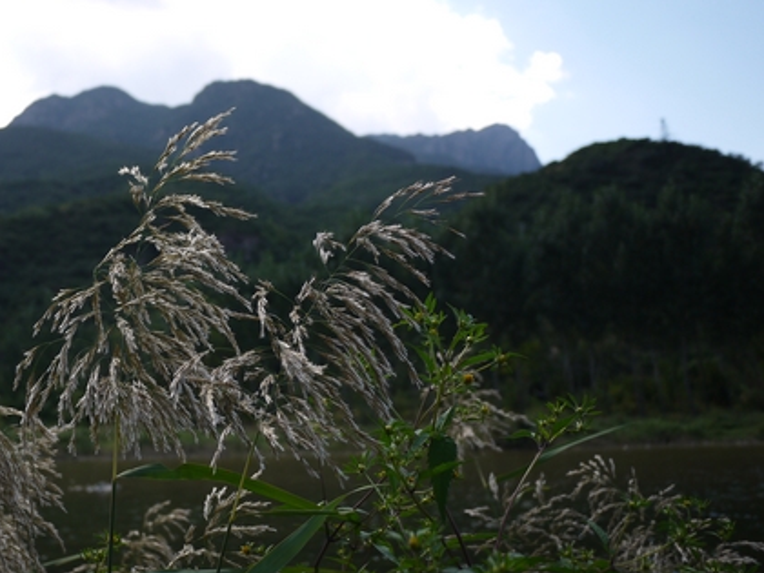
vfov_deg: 35.9
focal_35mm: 40
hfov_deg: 45.8
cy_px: 238
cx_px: 229
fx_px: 883
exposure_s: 1/1000
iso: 160
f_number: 2.8
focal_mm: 14
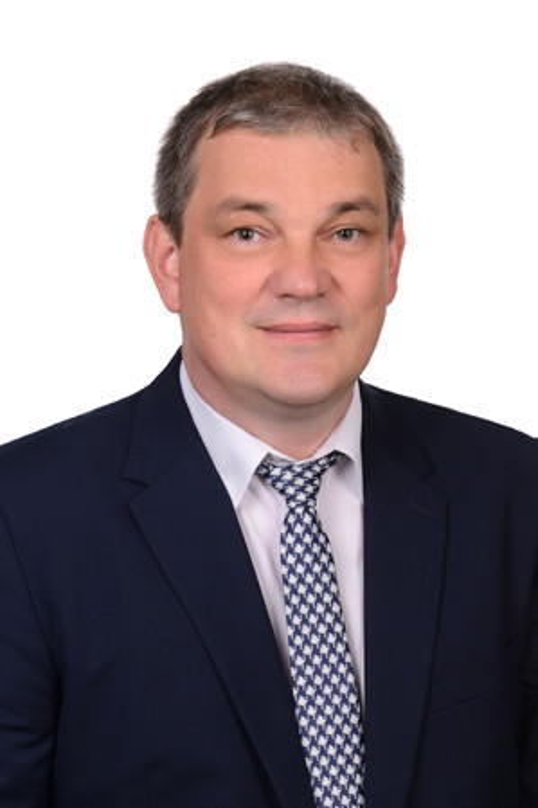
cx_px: 269
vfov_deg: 28.9
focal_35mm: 70
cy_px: 404
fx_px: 1570
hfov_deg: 19.4
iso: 160
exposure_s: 1/160
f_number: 7.1
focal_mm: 70
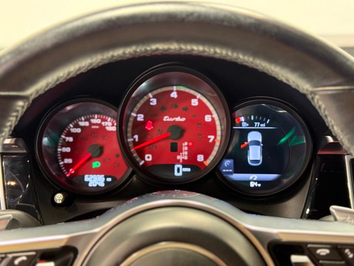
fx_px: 491
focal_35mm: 48
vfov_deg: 30.3
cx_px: 177
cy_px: 133
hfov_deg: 39.7
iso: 250
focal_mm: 6.76
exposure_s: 1/40
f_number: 1.78
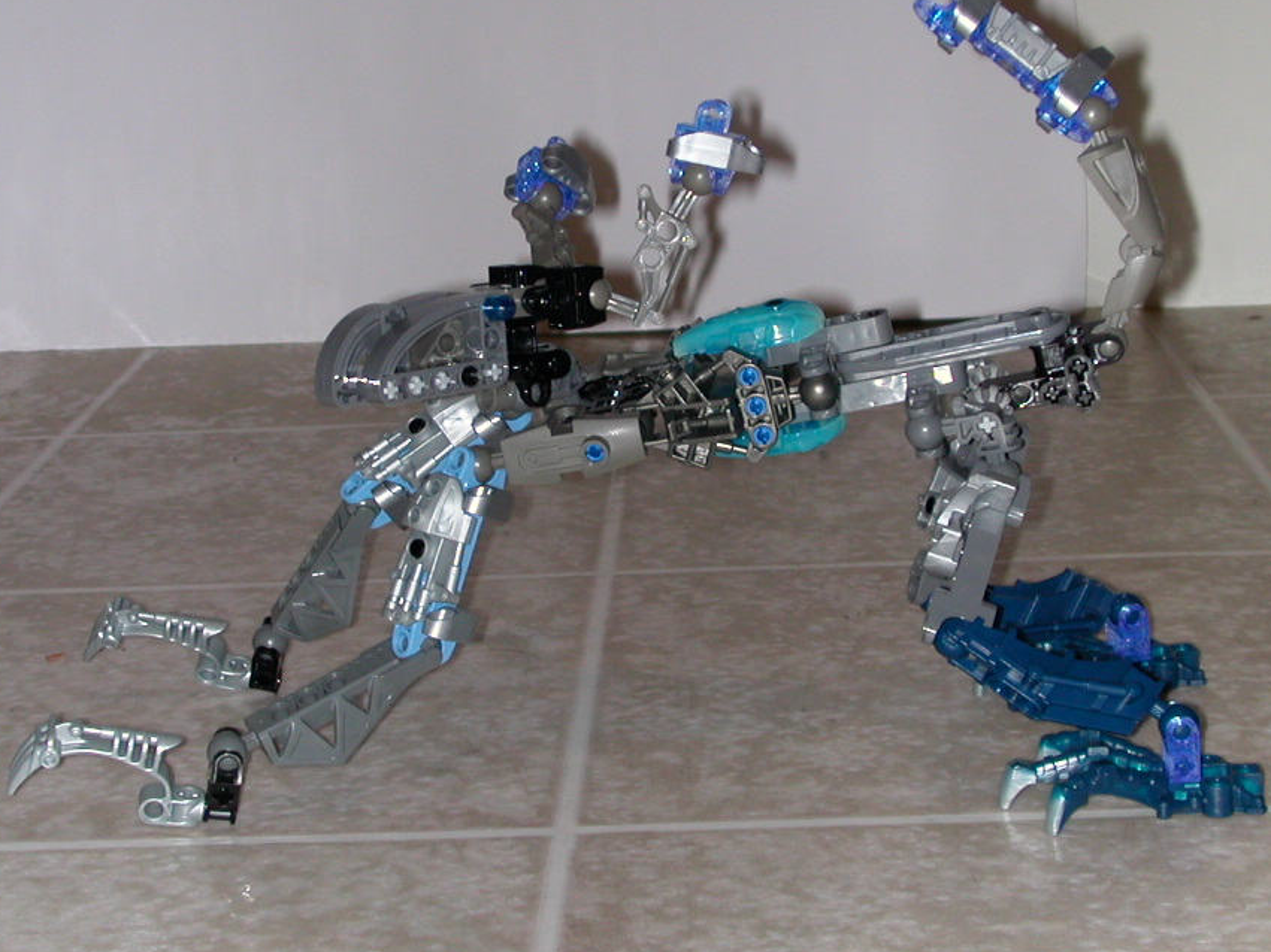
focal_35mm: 77
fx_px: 2827
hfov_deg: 25.3
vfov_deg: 19.1
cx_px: 659
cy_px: 445
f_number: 3.5
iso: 100
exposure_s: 1/59.9
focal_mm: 9.7
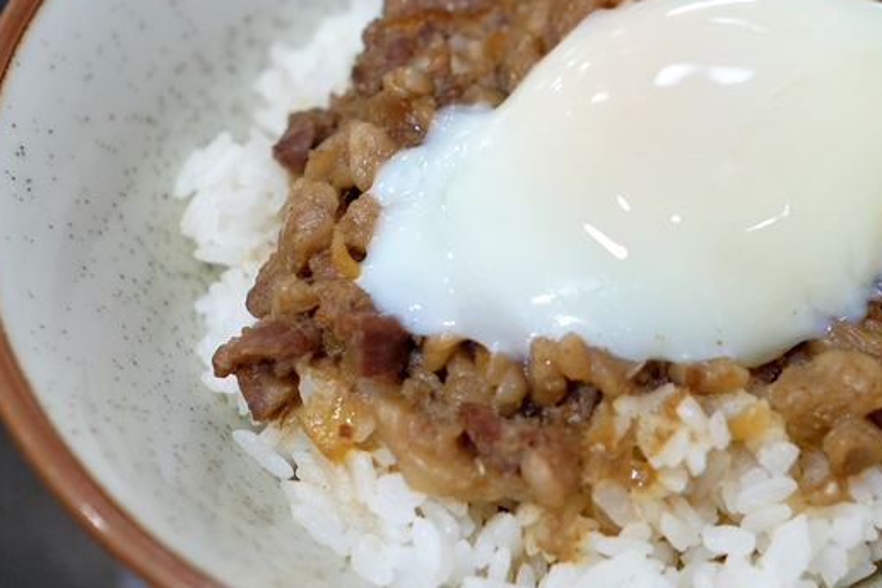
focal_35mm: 61
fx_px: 1494
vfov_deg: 22.2
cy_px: 226
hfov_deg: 32.5
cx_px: 622
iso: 1000
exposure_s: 1/90
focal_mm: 23
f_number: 3.2
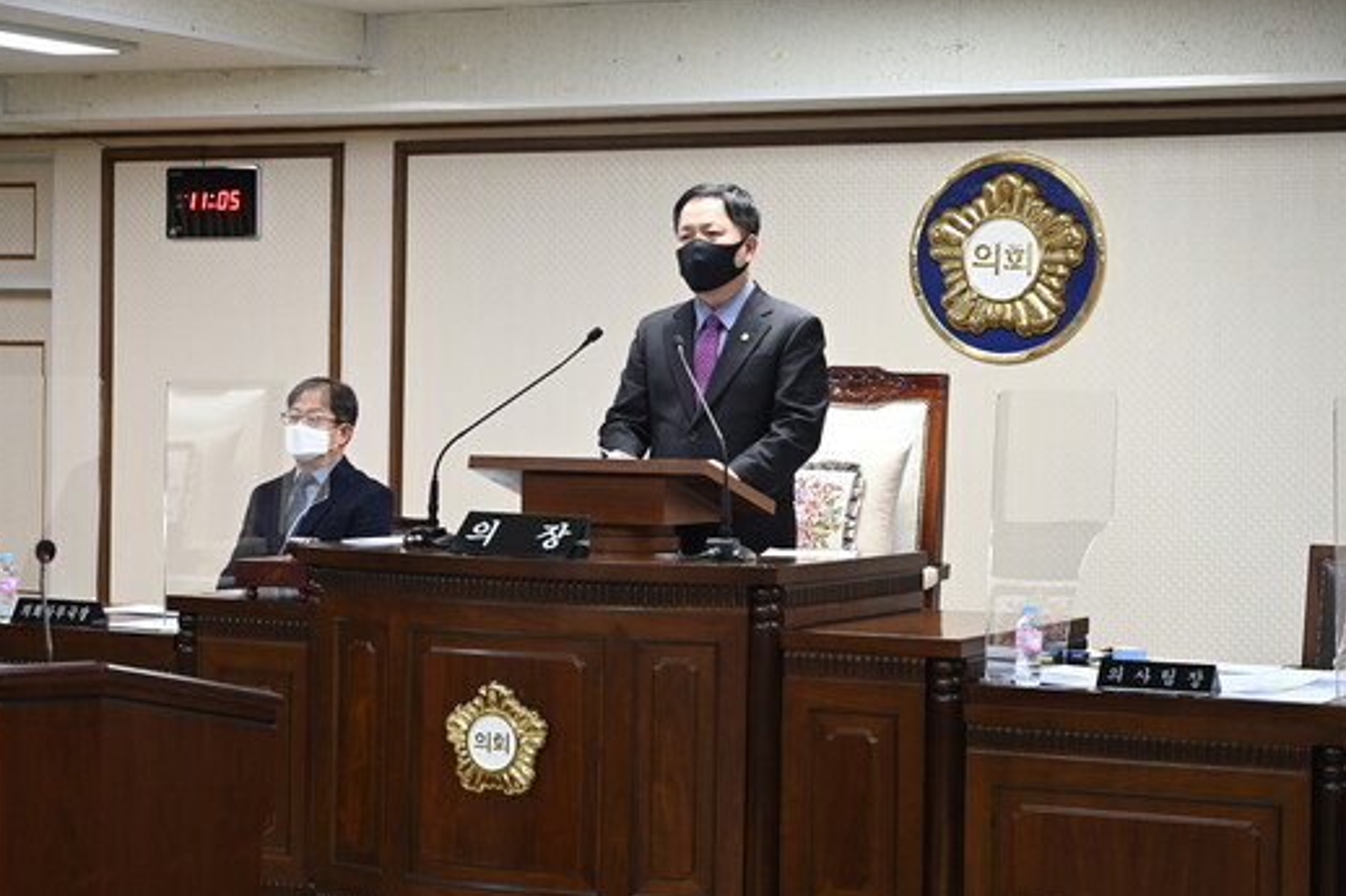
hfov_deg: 25.1
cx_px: 681
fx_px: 3027
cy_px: 510
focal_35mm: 81
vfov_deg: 16.8
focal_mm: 70
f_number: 4.5
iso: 1250
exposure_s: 1/80
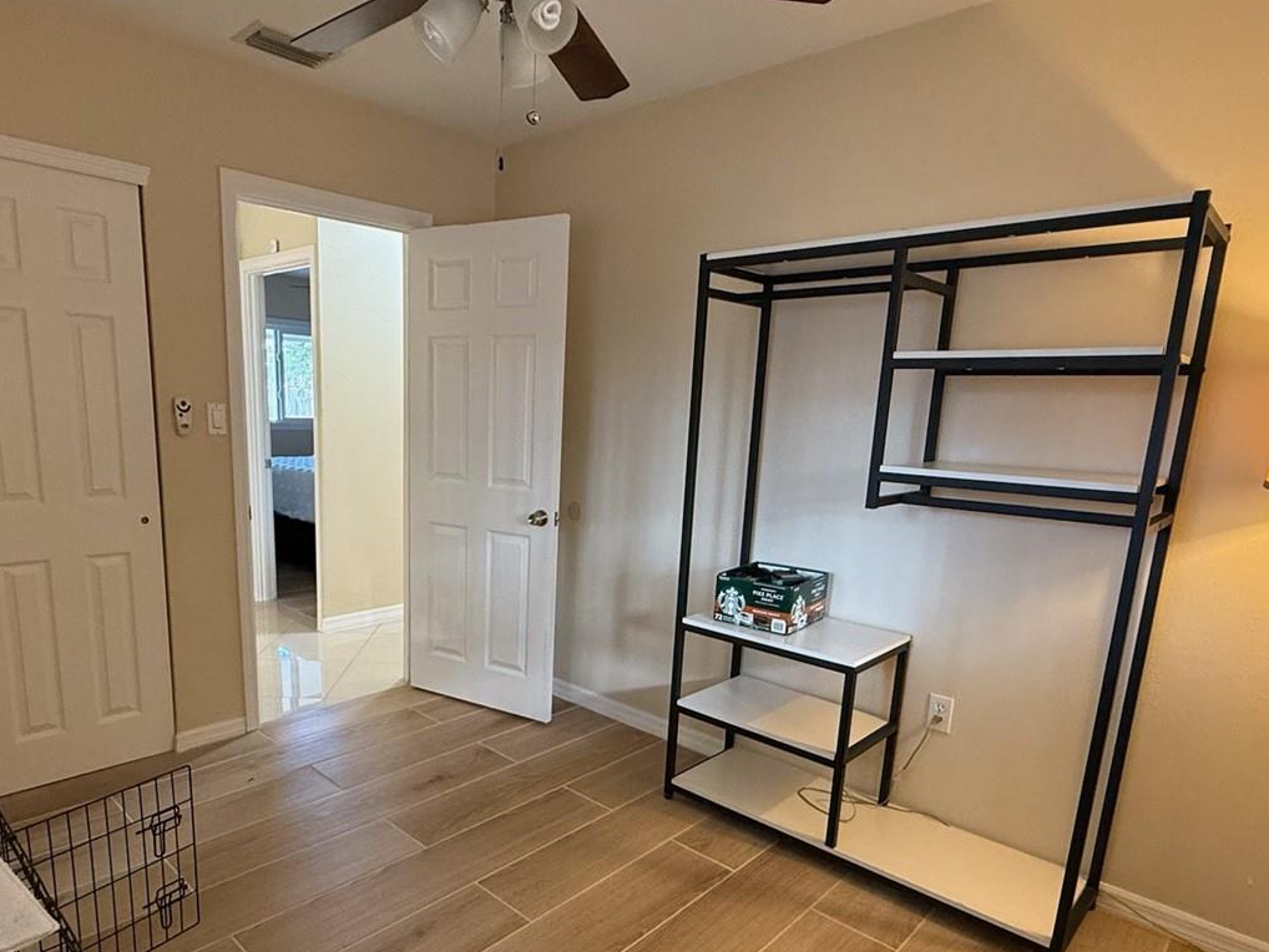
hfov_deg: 76.0
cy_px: 572
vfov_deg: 60.6
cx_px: 552
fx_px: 807
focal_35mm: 22
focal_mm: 2.22
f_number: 2.2
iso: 400
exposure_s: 1/60
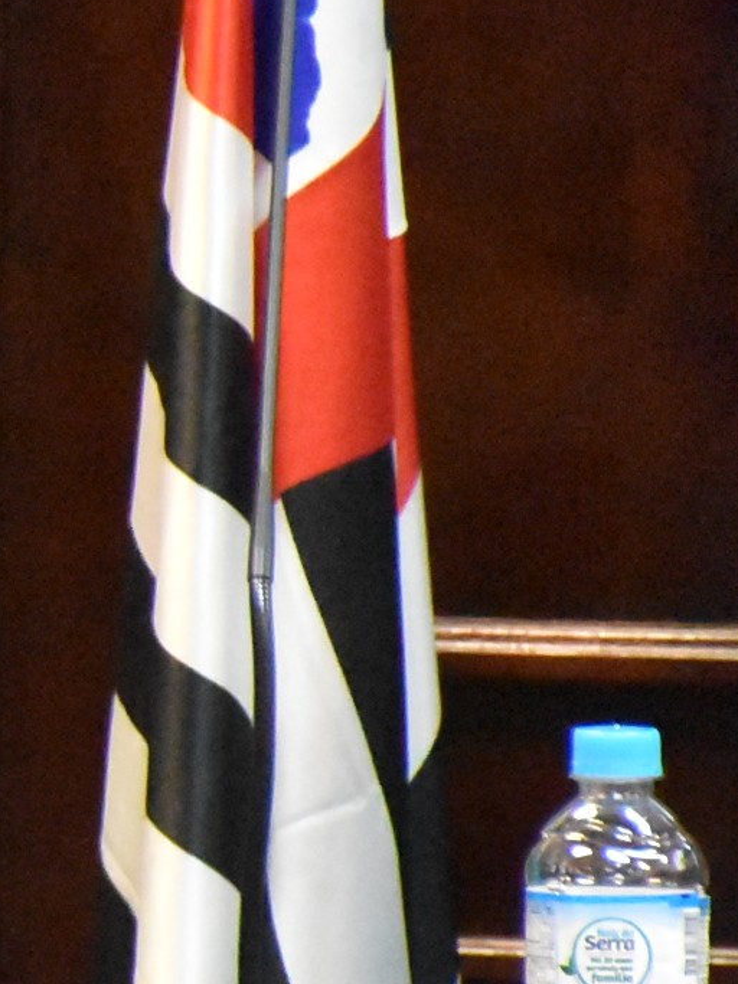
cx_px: -1258
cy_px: 408
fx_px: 18884
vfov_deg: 3.0
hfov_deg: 2.2
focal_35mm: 664
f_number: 5.6
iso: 12800
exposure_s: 1/125
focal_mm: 105
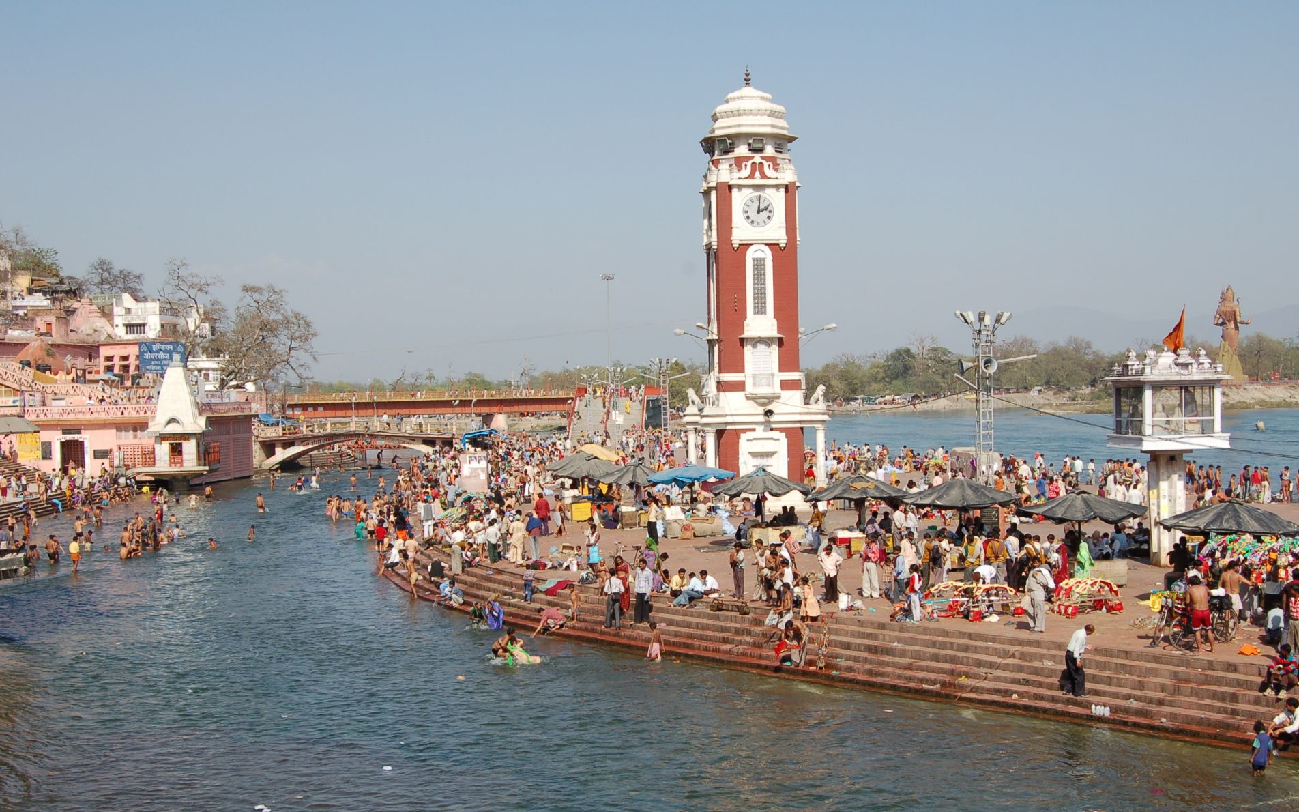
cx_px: 671
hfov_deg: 43.5
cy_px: 454
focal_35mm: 46
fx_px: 1628
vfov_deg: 28.0
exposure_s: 1/320
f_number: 9
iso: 200
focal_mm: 28
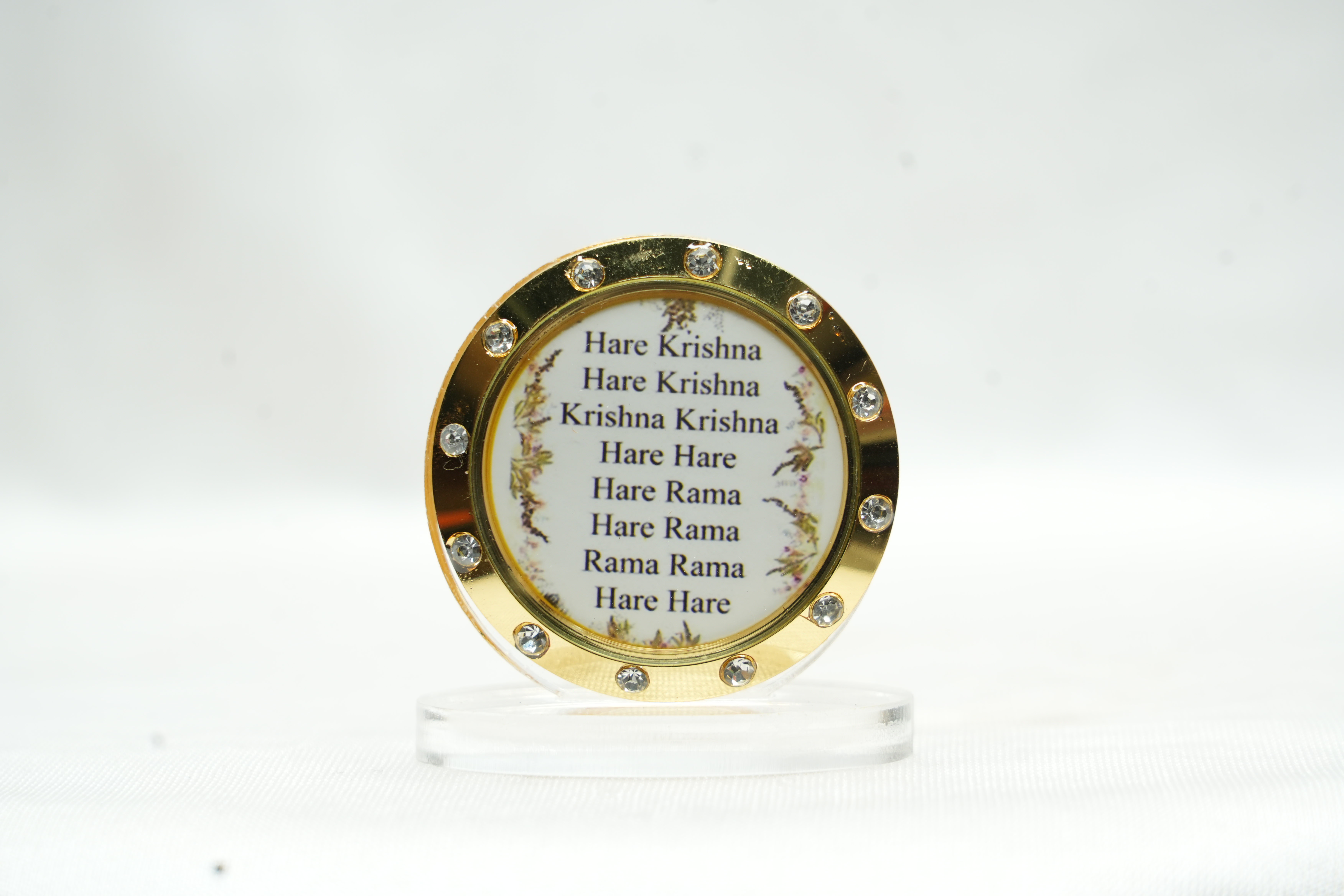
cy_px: 448
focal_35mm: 105
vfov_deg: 13.0
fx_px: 3920
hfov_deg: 19.5
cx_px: 672
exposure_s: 1/50
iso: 500
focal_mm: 105
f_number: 7.1
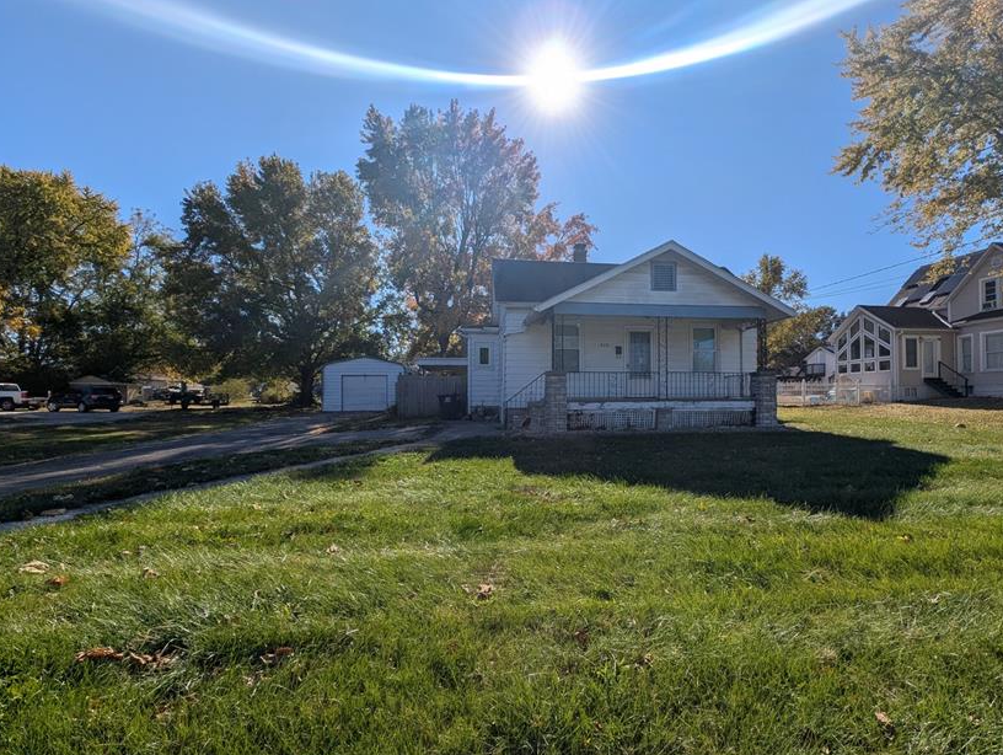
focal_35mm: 15
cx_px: 553
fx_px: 435
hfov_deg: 97.8
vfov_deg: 81.8
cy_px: 392
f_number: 1.95
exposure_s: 1/3623
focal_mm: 2.23
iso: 31
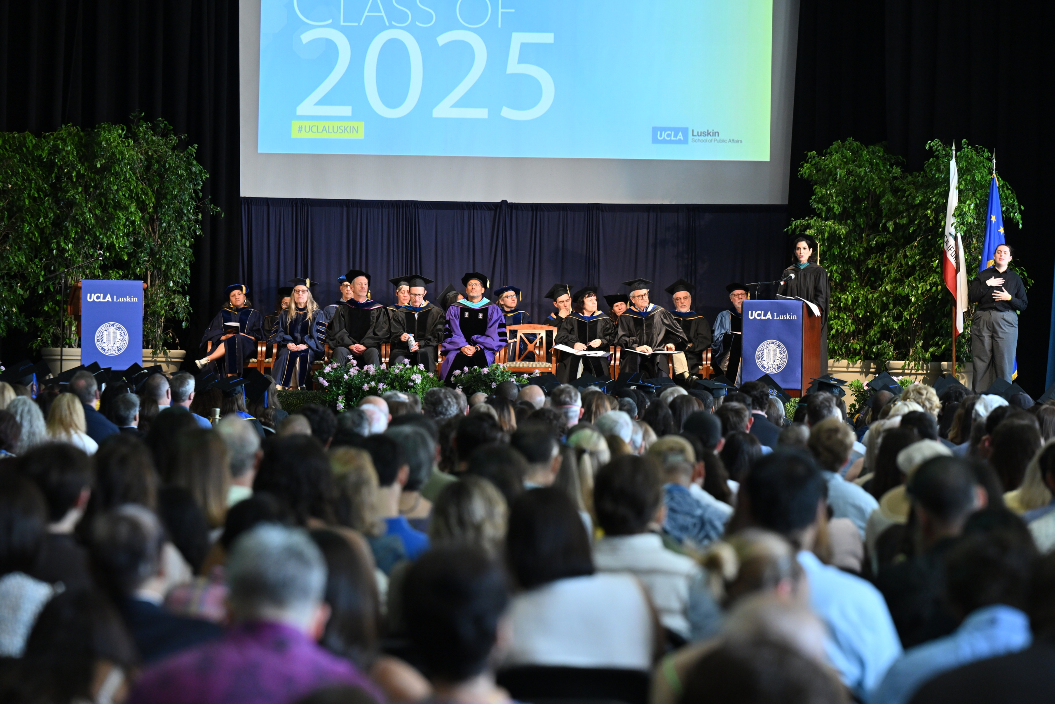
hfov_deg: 13.2
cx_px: 528
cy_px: 352
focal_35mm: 155
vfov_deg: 8.9
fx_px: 4542
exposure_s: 1/160
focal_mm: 155
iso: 1600
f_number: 4.5
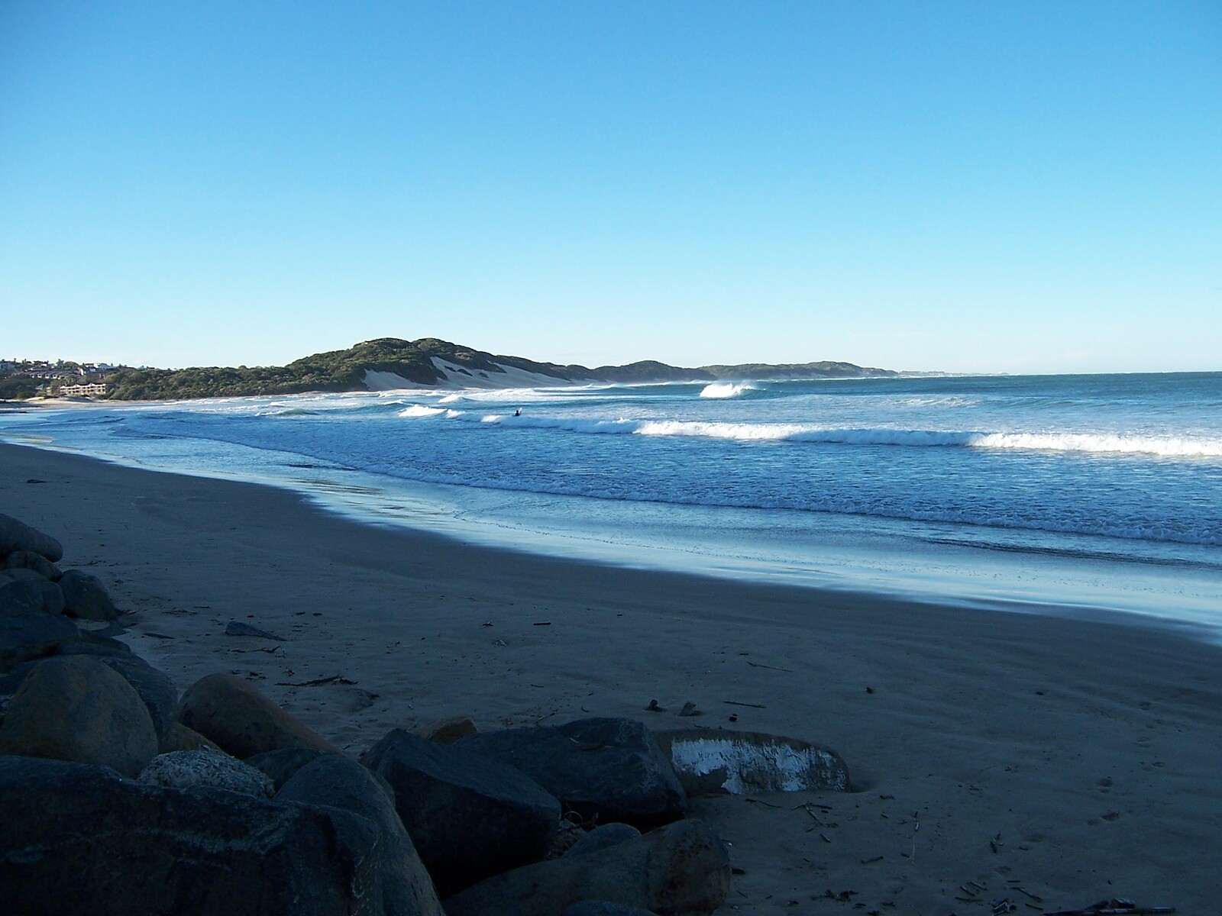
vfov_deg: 42.9
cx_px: 611
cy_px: 458
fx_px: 1165
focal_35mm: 33
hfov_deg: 55.4
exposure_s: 1/500
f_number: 3.4
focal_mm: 5.5
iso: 80
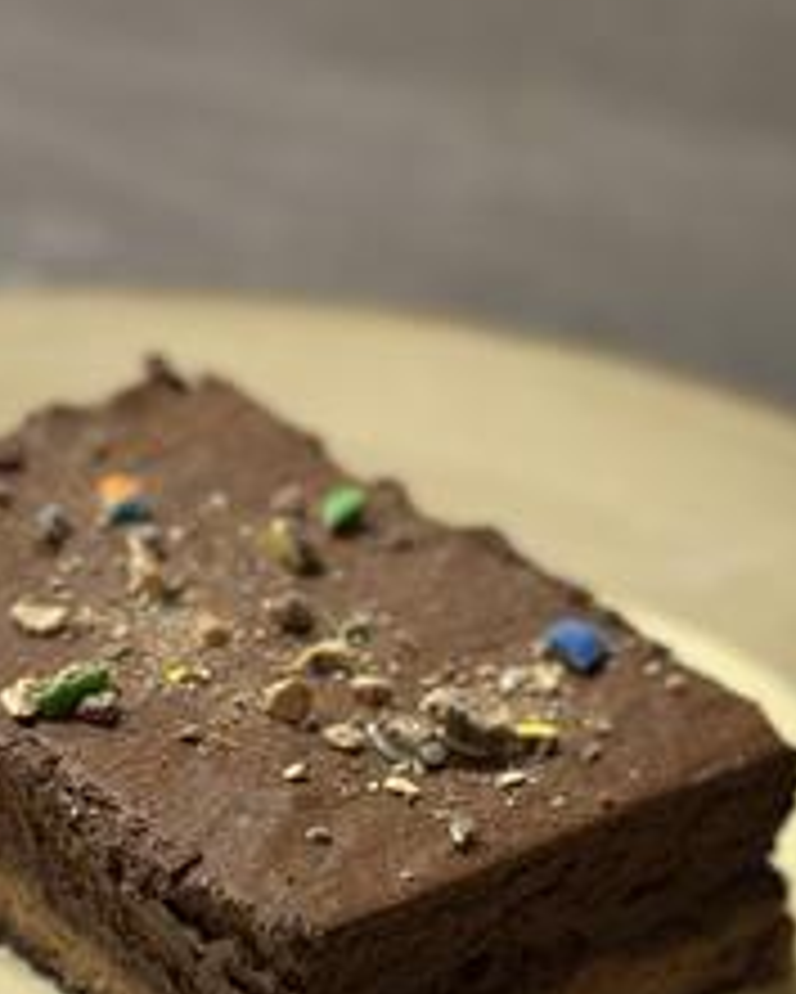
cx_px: 238
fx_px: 3737
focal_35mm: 127
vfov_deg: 14.9
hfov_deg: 12.1
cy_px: 990
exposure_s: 1/50
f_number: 1.78
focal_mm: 6.86
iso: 125
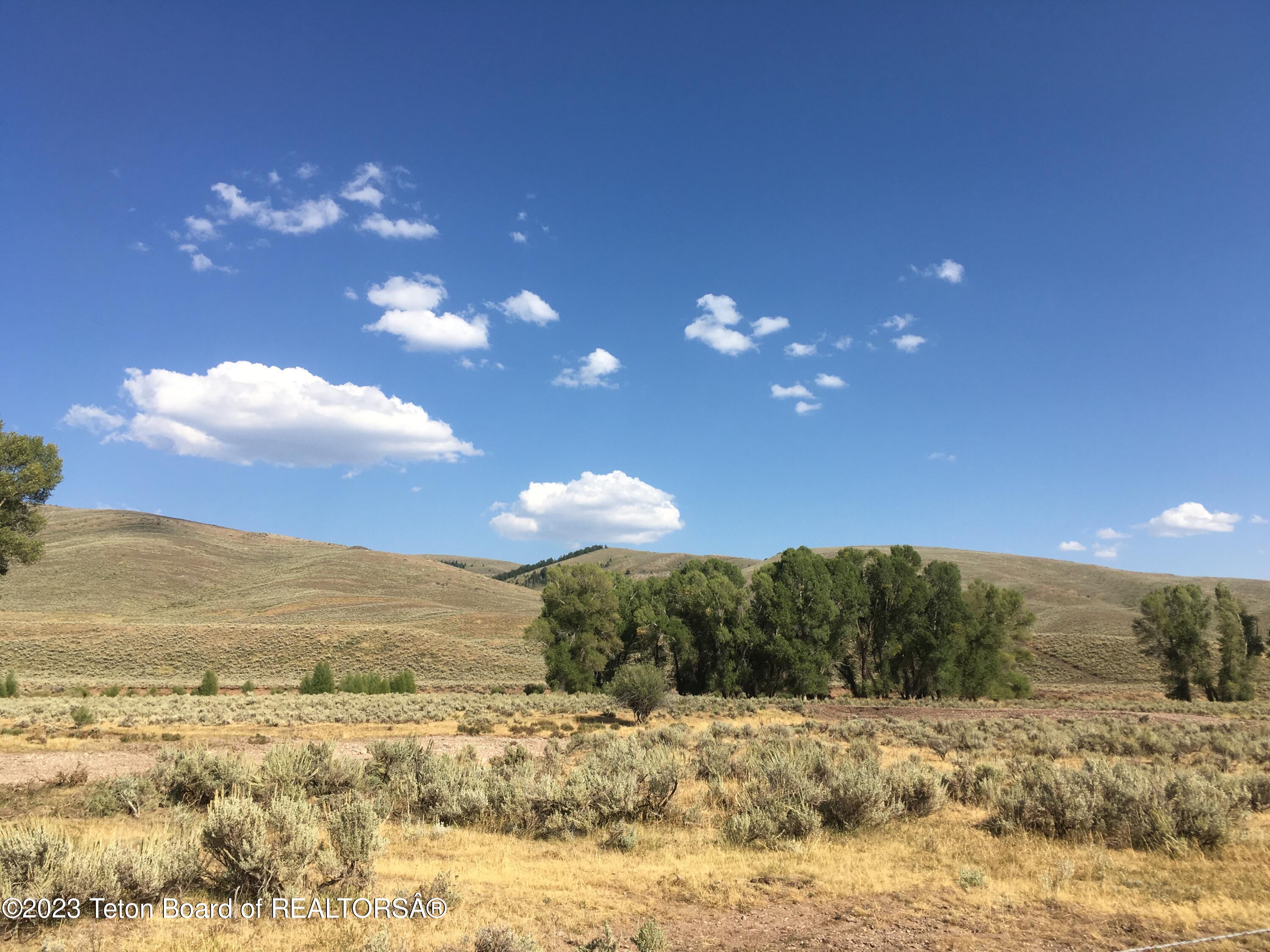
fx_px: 1064
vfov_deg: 48.2
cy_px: 476
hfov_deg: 61.7
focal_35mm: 29
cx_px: 635
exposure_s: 1/1748
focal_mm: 4.15
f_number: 2.2
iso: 25
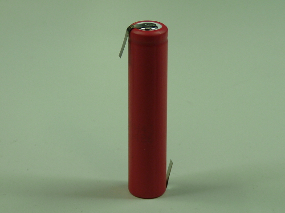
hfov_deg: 13.3
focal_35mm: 148
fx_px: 1219
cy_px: 106
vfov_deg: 10.0
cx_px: 142
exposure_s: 1/60
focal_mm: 14.9
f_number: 3.4
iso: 100
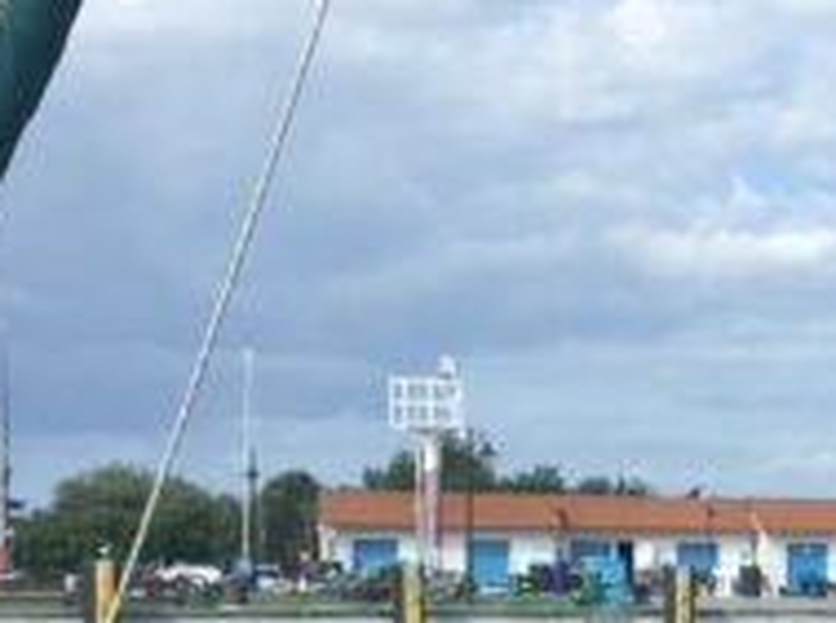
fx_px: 2965
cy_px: 866
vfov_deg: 11.6
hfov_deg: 15.2
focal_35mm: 123
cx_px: 1146
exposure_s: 1/1236
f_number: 2.2
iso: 32
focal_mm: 4.15
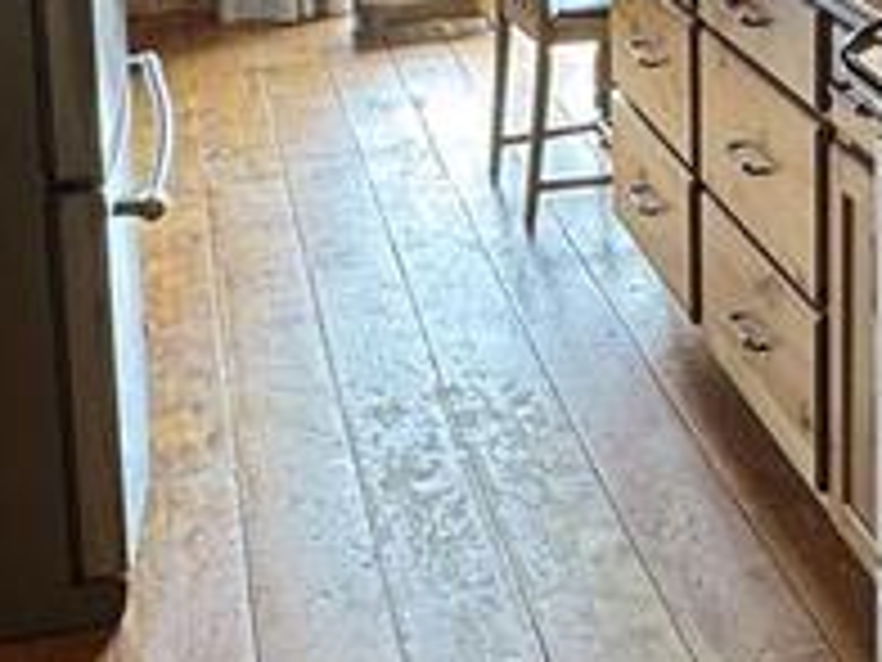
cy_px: -108
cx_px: 738
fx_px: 1860
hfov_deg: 26.1
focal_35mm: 73
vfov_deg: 19.2
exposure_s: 1/120
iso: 200
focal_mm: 2.22
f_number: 2.2
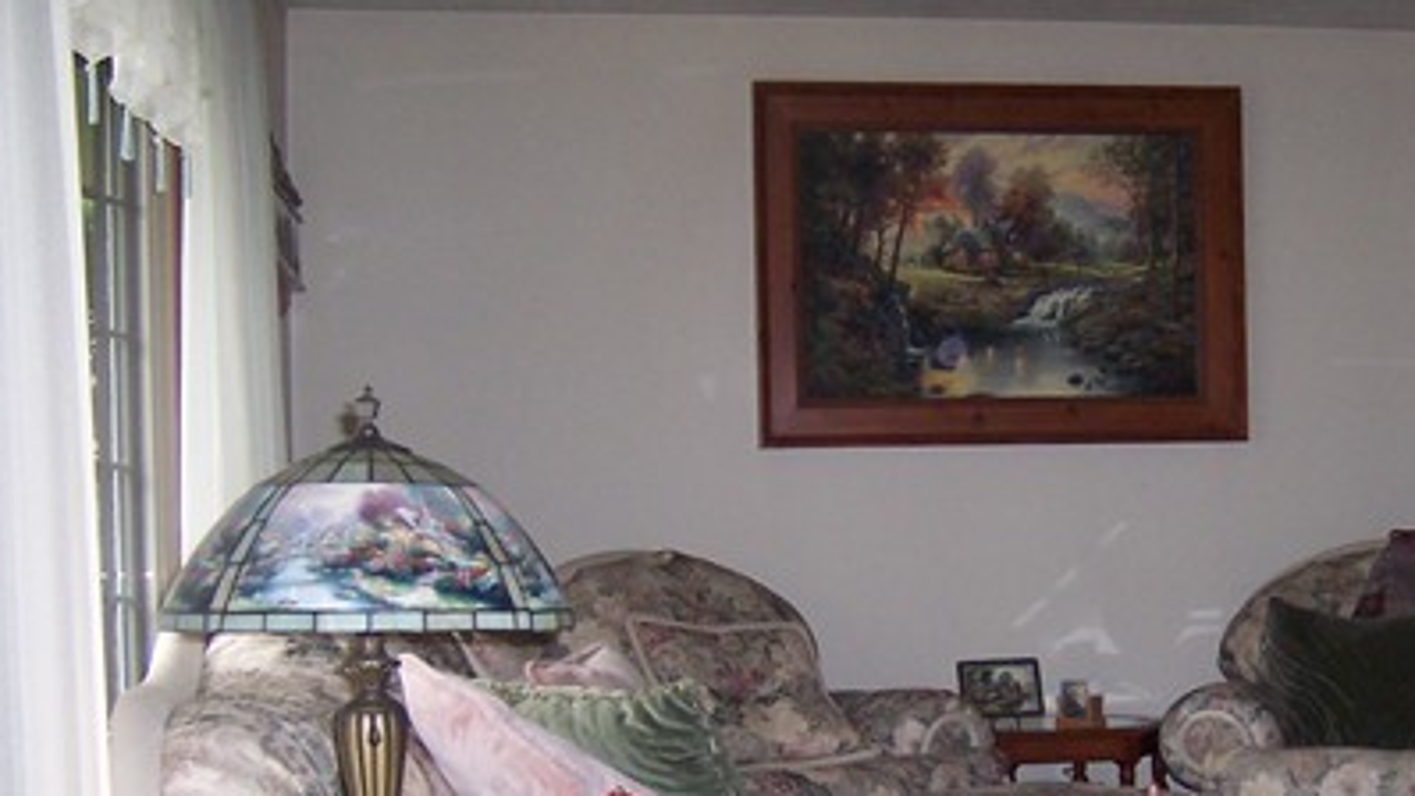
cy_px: 540
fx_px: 2364
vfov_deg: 19.1
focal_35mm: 63
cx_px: 1027
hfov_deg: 32.8
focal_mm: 5.6
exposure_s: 1/60
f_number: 2.8
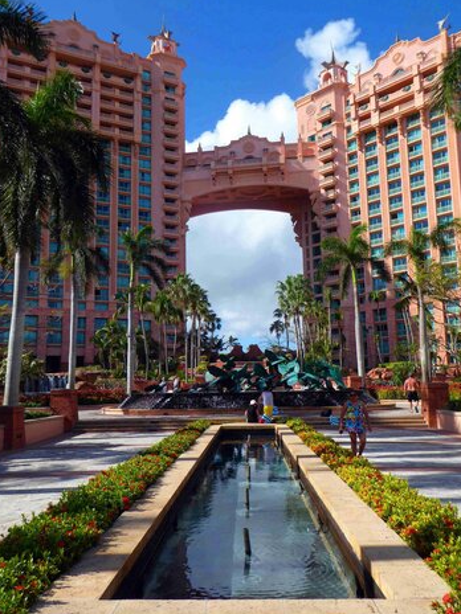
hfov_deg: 46.8
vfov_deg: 60.0
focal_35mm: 30
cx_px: 225
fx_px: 533
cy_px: 300
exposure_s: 1/800
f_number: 3.5
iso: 80
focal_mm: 5
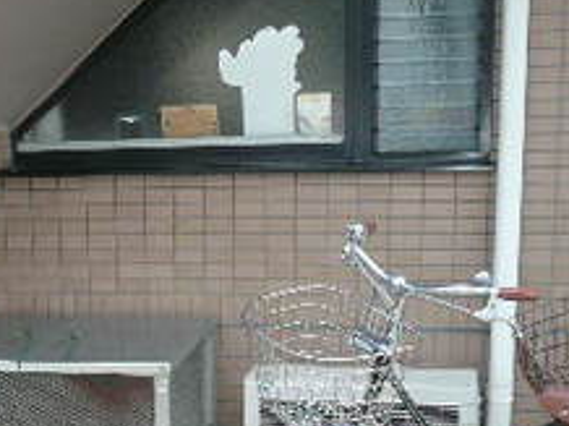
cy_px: 450
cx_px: 70
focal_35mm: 72
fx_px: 1182
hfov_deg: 26.3
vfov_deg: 19.7
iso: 100
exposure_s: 1/250
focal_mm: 4.6
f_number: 2.8
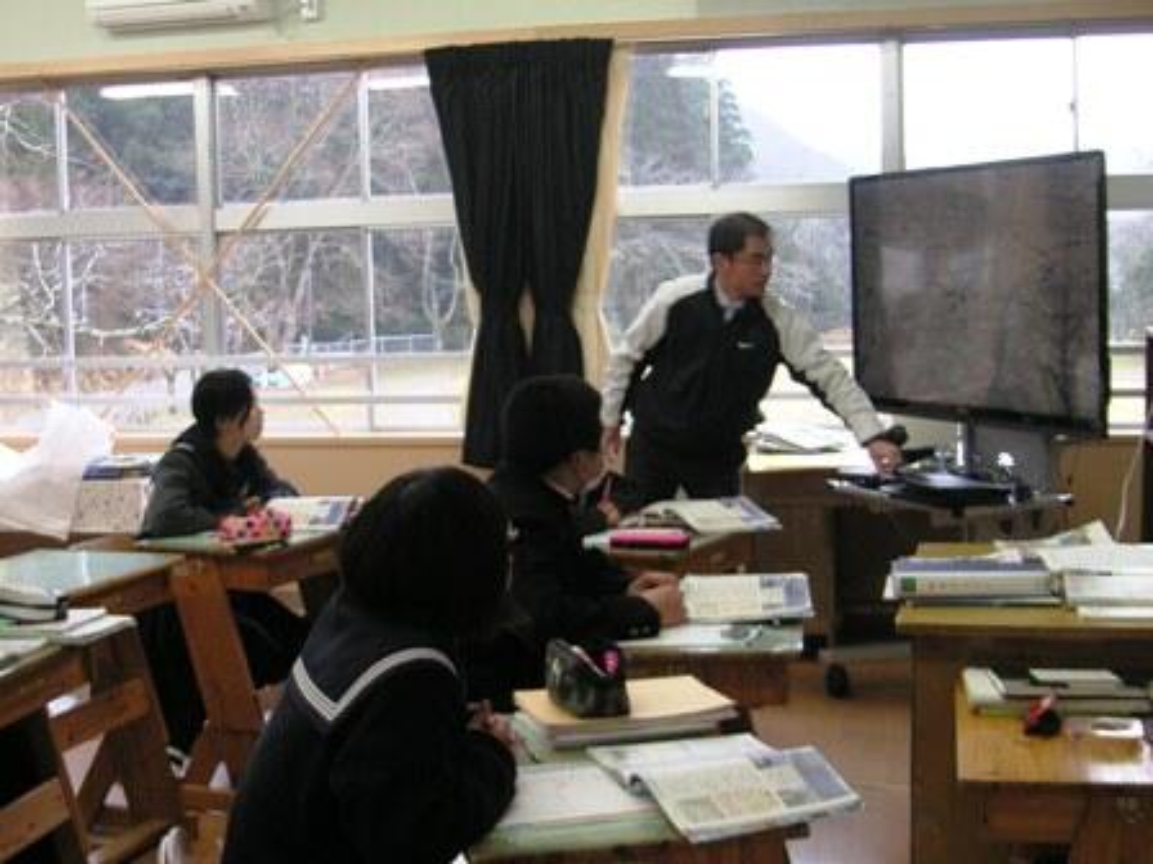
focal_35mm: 37
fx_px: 1232
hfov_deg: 50.1
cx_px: 576
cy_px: 432
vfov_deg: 38.7
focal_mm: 6.1
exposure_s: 1/45
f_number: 2.8
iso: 50
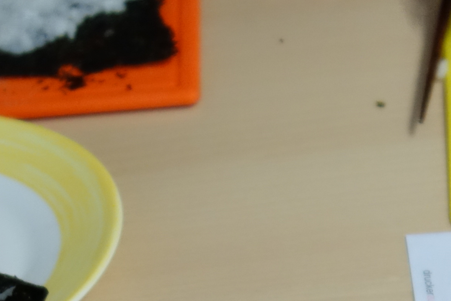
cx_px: 307
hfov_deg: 15.7
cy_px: 324
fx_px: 1628
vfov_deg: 10.4
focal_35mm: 130
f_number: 1.8
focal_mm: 10.4
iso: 800
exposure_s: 1/200
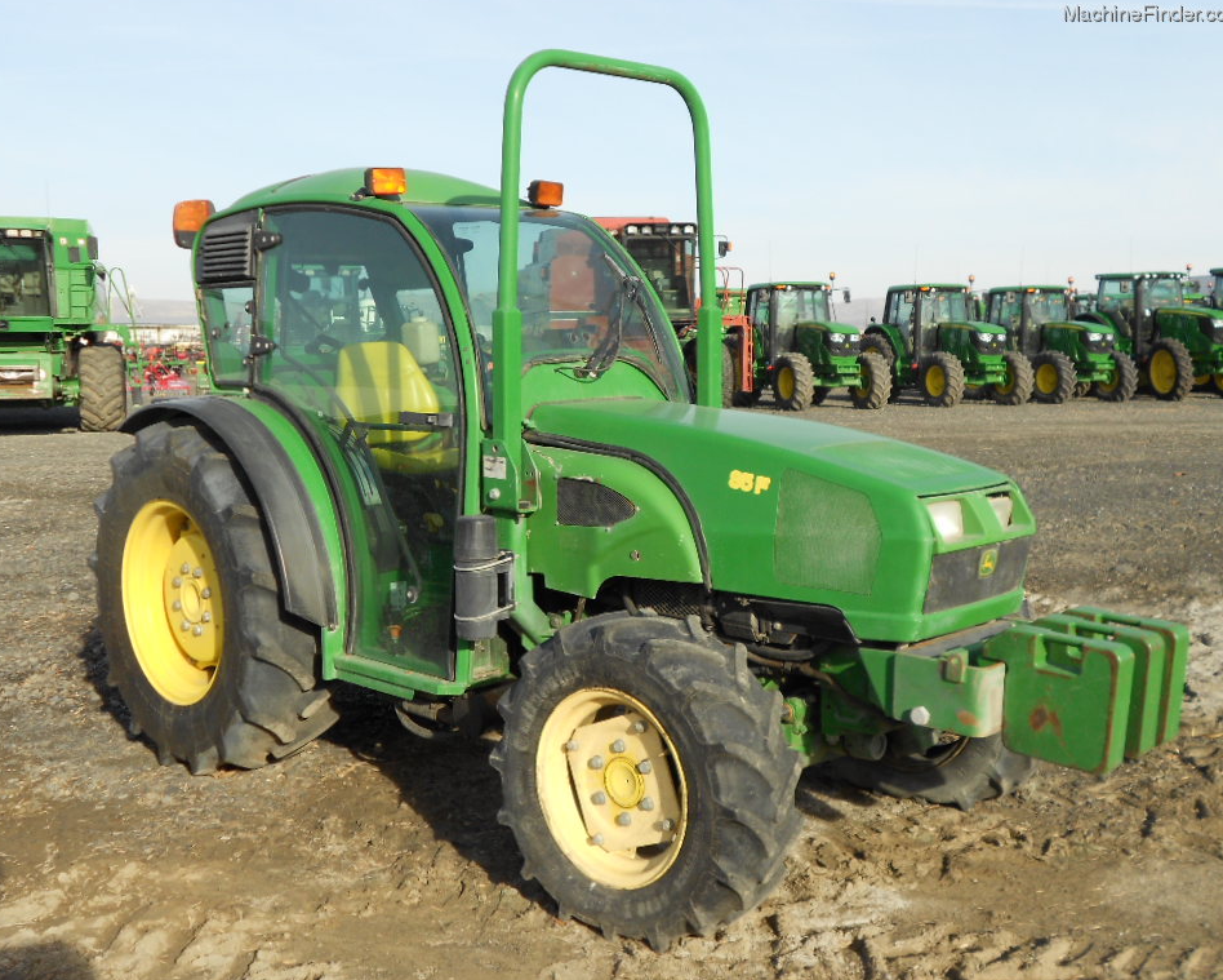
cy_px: 488
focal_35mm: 39
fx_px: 1412
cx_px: 583
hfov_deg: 46.8
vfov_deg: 38.2
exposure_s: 1/500
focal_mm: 6.7
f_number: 3.9
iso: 80
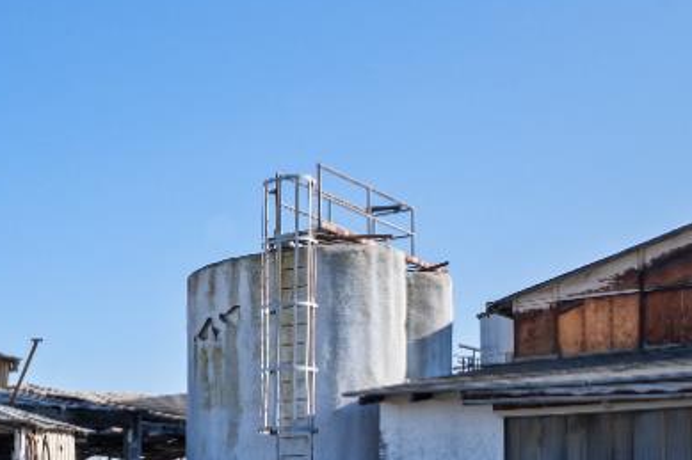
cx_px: -393
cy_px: 496
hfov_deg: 25.5
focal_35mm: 54
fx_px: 1038
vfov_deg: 23.6
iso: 250
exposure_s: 1/200
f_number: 9
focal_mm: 14
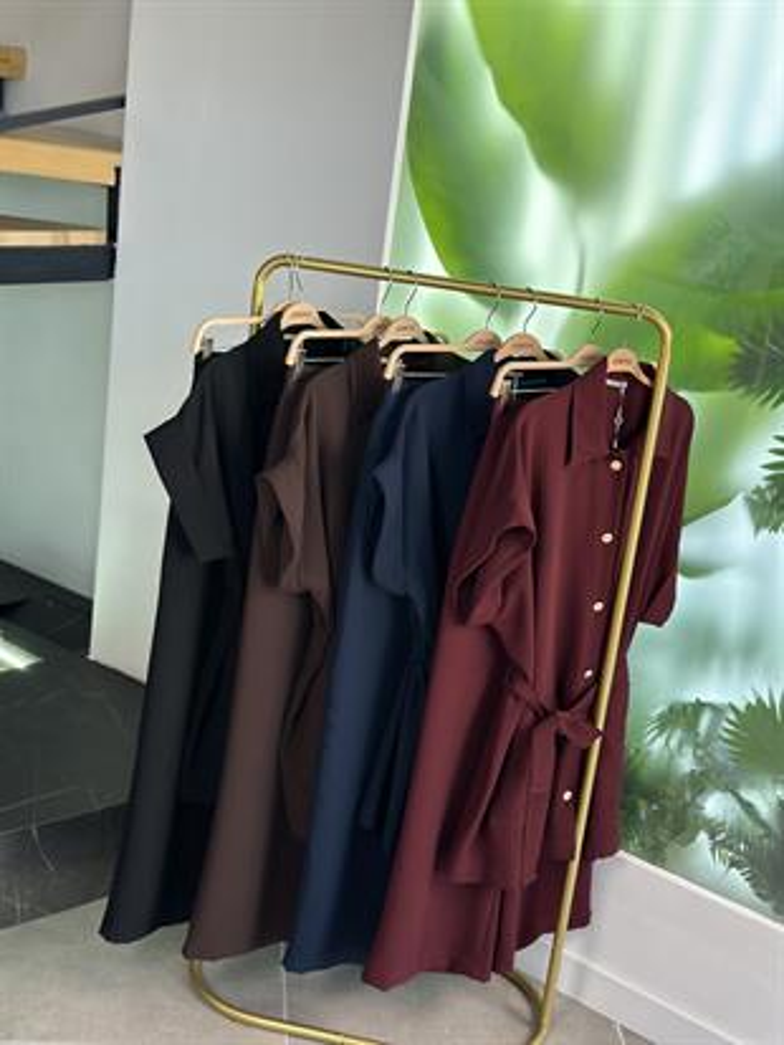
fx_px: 1449
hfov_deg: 30.3
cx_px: 392
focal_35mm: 48
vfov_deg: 39.6
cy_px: 522
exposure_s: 1/133
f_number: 1.78
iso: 64
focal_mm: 6.86
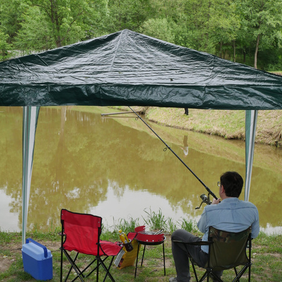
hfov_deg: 31.1
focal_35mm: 55
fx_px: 507
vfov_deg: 31.0
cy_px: 176
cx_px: 141
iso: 400
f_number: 9
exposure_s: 1/160
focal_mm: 23
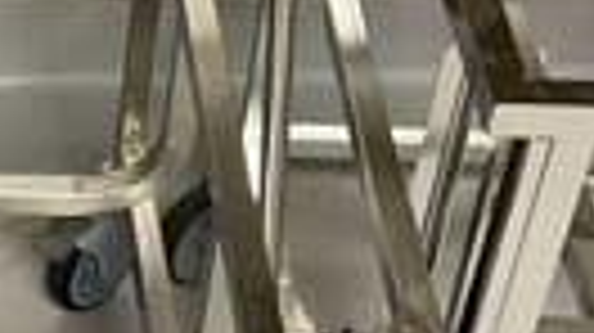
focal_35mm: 120
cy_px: 79
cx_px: -68
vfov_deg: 10.1
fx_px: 1889
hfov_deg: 17.3
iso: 125
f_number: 1.8
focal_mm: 3
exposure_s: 1/50
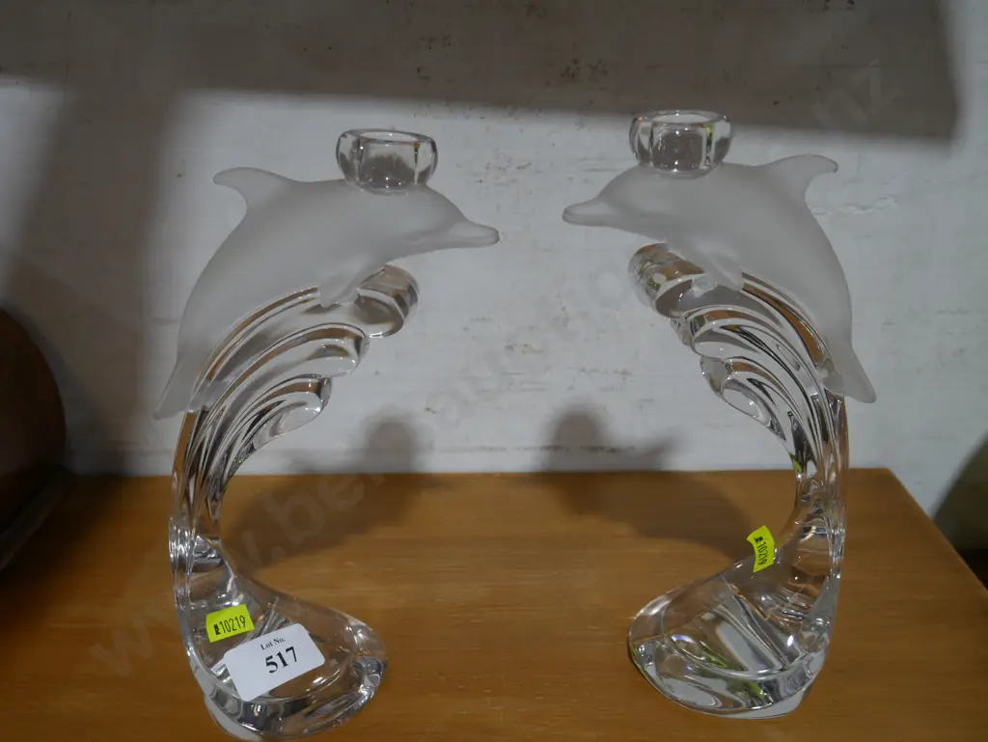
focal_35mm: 36
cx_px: 494
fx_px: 1028
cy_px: 371
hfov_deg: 51.3
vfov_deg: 39.7
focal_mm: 18
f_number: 4
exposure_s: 1/80
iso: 200
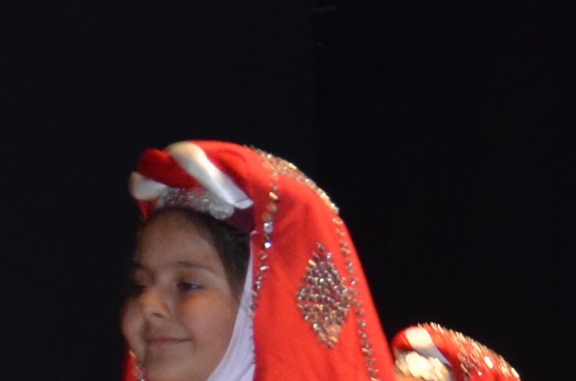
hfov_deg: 4.1
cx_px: 1084
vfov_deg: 2.7
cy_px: 640
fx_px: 8062
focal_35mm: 505
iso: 800
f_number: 5.3
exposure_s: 1/60
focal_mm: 62
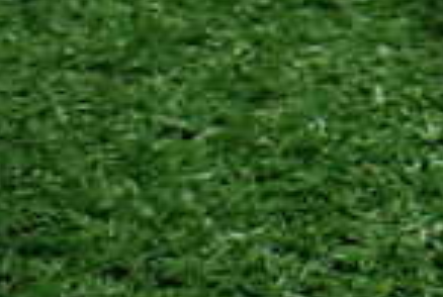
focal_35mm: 128
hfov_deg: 14.1
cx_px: 801
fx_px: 1578
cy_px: -173
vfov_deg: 10.3
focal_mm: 5.4
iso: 640
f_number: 2.3
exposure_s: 1/125
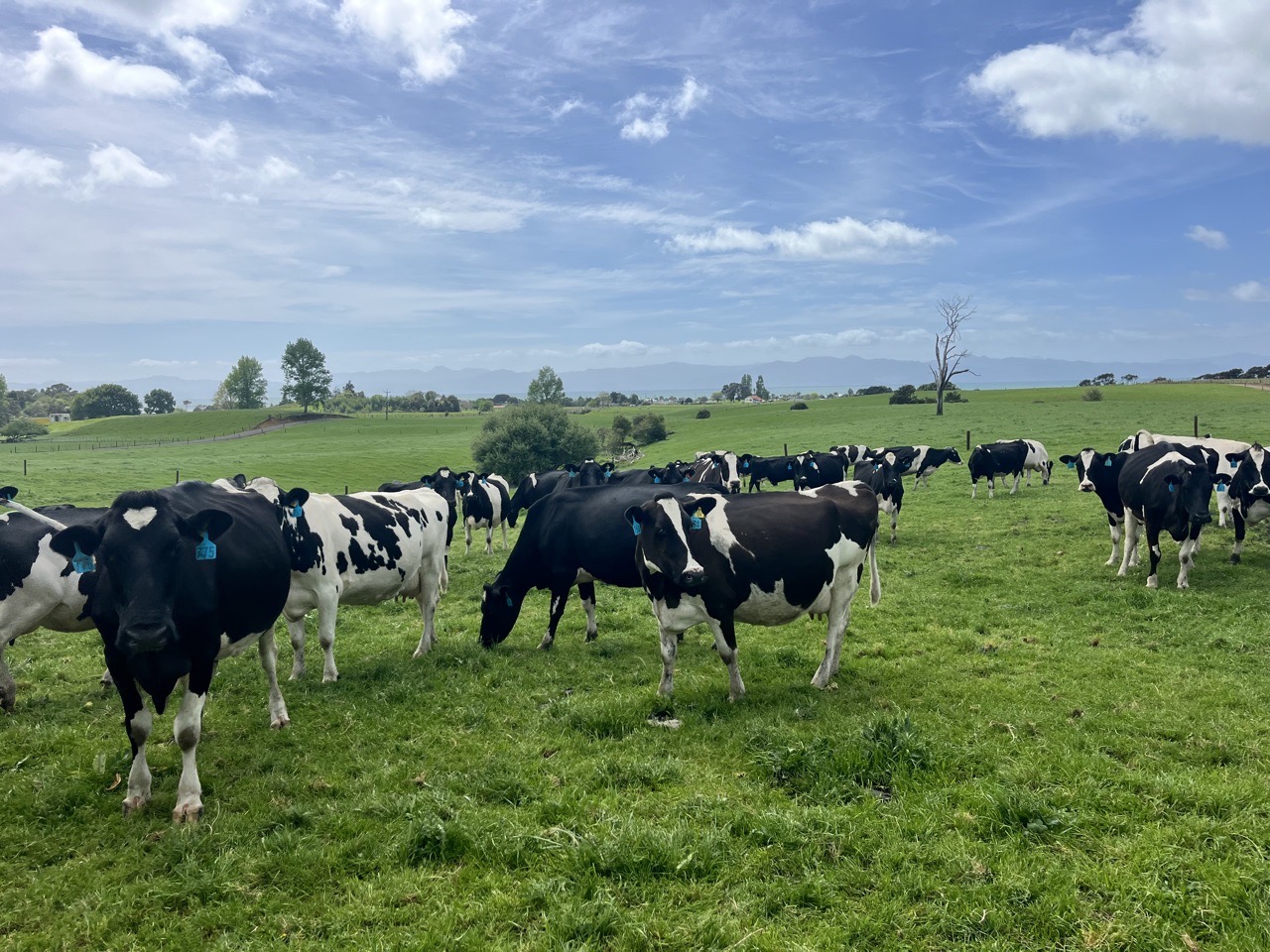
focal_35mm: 26
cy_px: 476
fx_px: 954
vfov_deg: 53.1
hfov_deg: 67.3
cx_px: 635
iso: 50
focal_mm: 5.1
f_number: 1.6
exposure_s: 1/5848
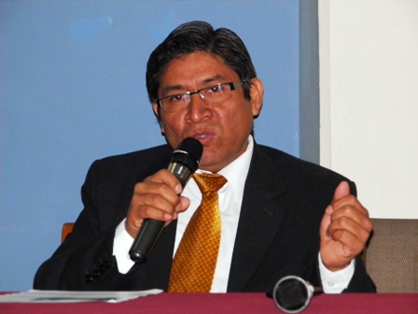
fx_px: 2753
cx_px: 209
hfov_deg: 8.7
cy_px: 157
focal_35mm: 228
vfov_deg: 6.5
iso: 320
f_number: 4.2
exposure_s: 1/160
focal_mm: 41.1
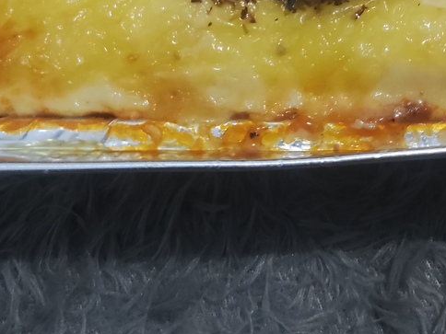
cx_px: 288
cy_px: -13
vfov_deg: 22.6
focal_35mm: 62
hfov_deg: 31.0
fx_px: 799
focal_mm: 4.71
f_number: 1.79
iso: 1509
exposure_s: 1/20
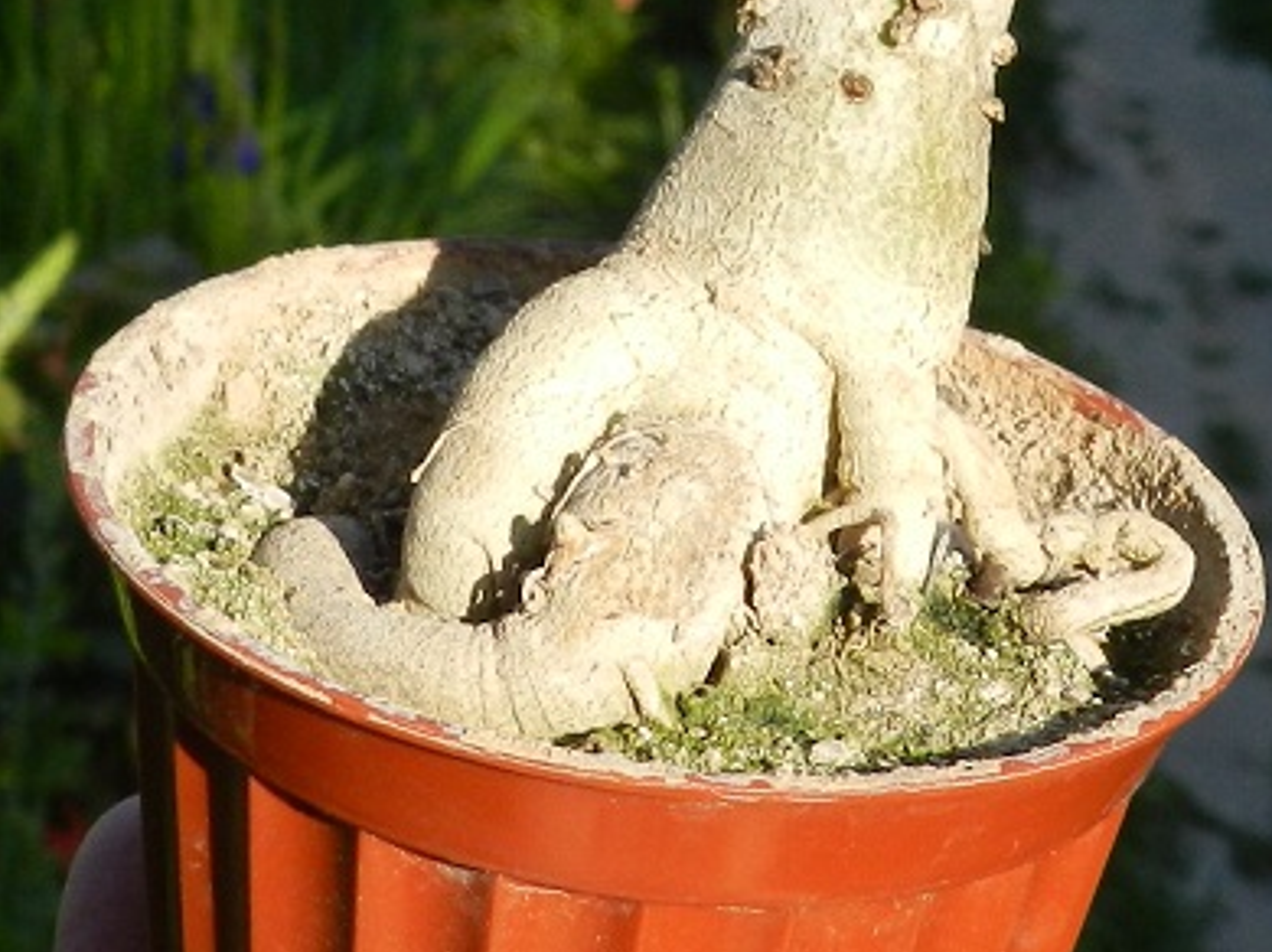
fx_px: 1432
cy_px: 476
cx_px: 649
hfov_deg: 47.9
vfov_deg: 36.8
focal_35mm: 39
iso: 160
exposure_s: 1/800
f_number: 4
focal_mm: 6.7
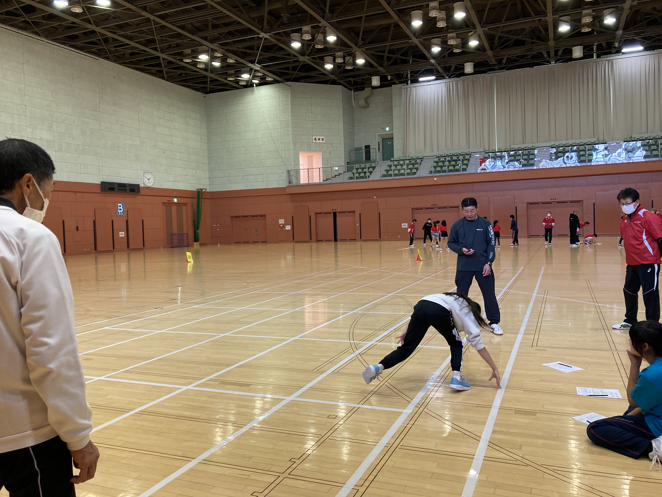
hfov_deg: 63.4
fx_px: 535
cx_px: 331
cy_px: 248
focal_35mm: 28
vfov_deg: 49.7
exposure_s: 1/50
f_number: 1.8
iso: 125
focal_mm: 3.99
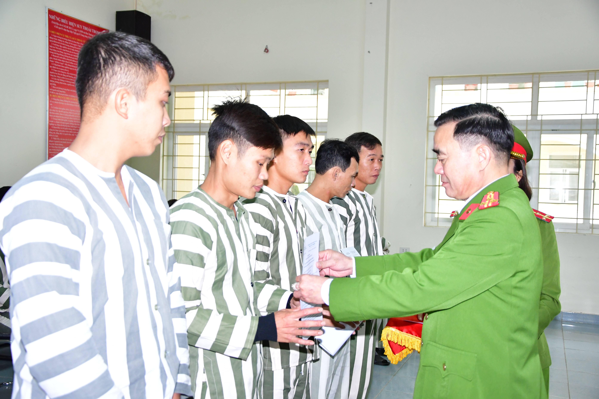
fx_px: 699
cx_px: 300
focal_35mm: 42
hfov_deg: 46.4
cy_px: 200
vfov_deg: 31.9
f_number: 4
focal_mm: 28
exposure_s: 1/200
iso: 2000
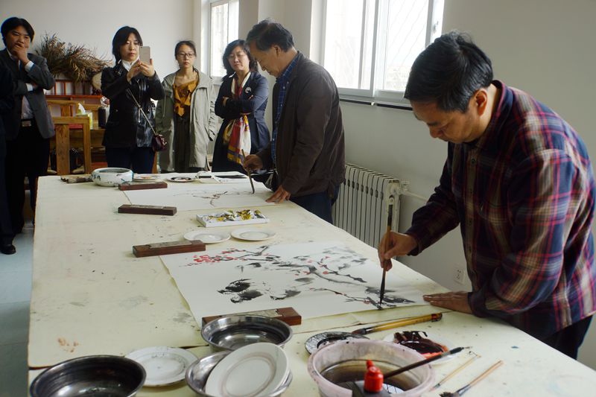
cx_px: 298
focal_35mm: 36
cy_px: 198
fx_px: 596
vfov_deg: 36.9
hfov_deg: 53.1
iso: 100
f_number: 5
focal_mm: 24
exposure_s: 1/80
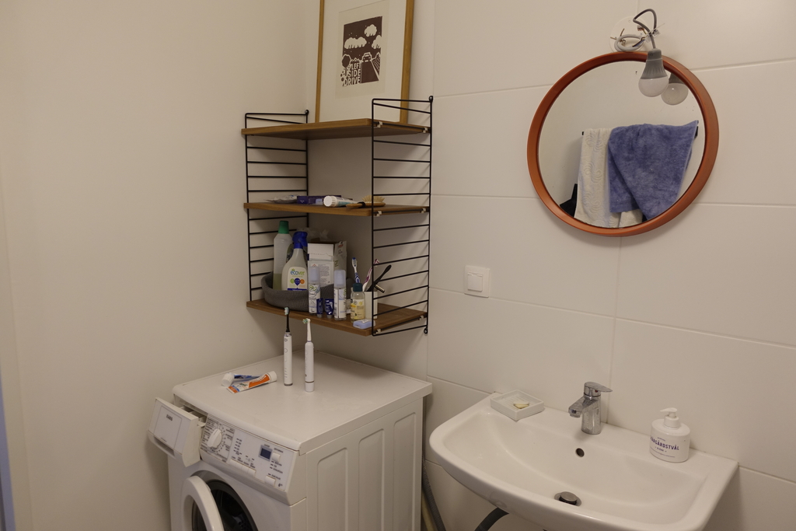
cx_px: 398
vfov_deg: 53.1
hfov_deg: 73.7
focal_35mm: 24
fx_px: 531
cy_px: 266
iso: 200
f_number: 1.8
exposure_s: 1/30
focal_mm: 8.8
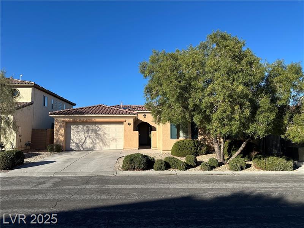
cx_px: 152
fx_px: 211
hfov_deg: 71.6
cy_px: 114
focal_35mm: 24
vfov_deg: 56.8
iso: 80
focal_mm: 6.86
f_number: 1.78
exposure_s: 1/3861
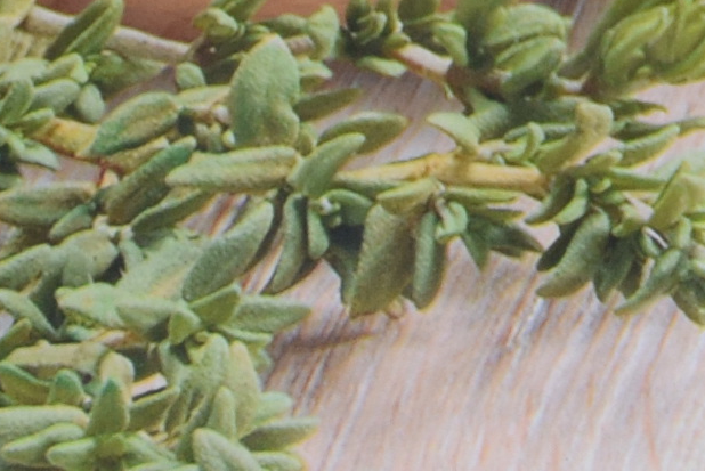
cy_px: -729
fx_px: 8975
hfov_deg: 4.3
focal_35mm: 458
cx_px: 2128
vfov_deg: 3.0
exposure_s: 1/100
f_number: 5
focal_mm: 42
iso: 800
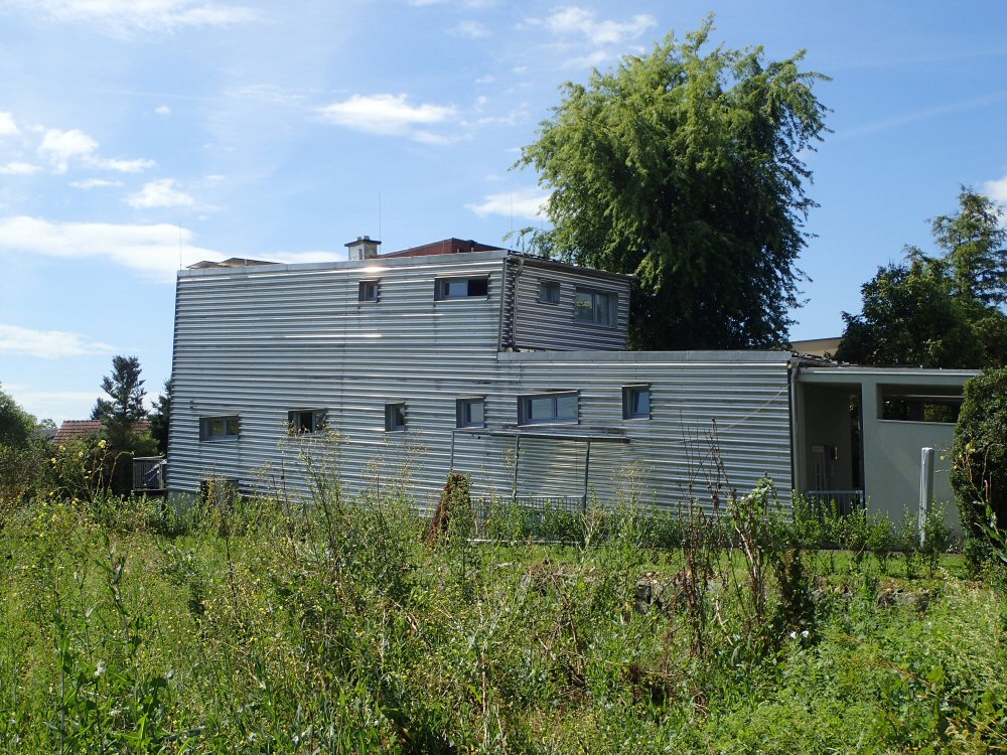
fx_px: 1251
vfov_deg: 33.6
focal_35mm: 43
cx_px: 504
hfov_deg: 43.9
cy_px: 378
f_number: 4
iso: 100
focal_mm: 7.86
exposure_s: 1/800
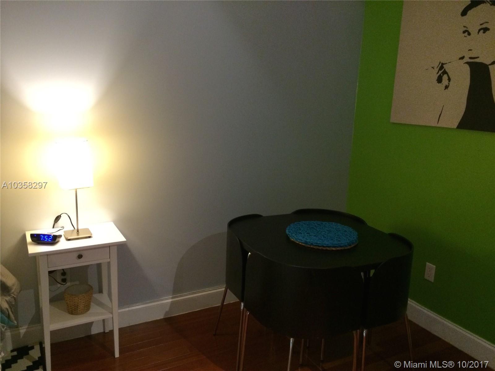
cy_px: 186
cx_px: 248
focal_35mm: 30
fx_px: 429
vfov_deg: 46.8
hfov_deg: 60.0
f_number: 2.2
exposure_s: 1/30
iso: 320
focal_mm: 4.12
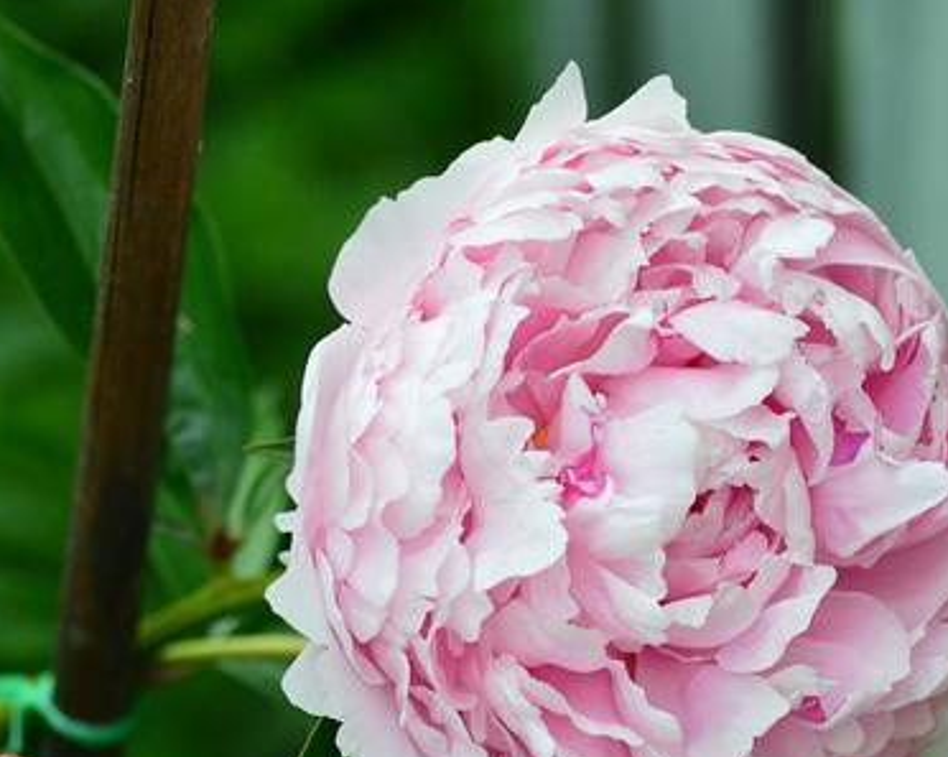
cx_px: 426
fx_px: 6364
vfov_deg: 6.8
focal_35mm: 227
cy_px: 492
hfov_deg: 8.5
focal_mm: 75
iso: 100
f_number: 4.2
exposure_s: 1/160
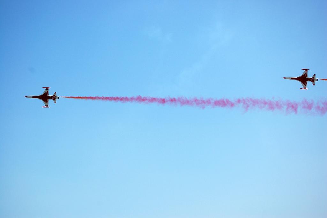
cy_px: 109
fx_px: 844
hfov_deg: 21.9
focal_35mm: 93
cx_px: 164
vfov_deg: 14.7
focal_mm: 62
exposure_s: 1/1600
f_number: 7.1
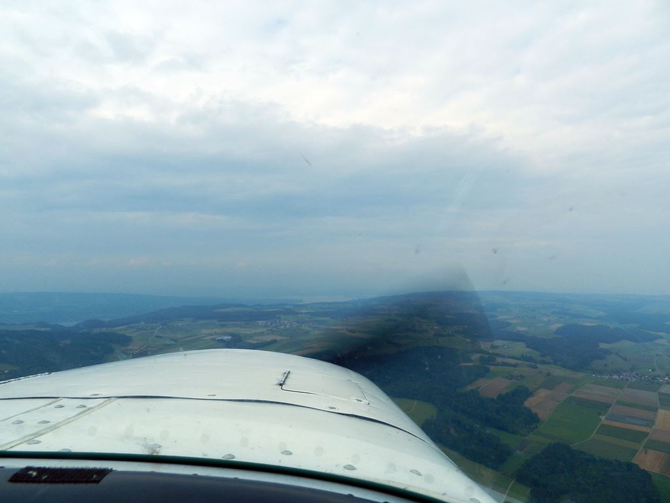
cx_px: 335
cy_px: 252
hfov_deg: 73.9
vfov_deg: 58.9
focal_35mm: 23
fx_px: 445
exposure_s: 1/800
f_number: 4
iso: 160
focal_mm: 4
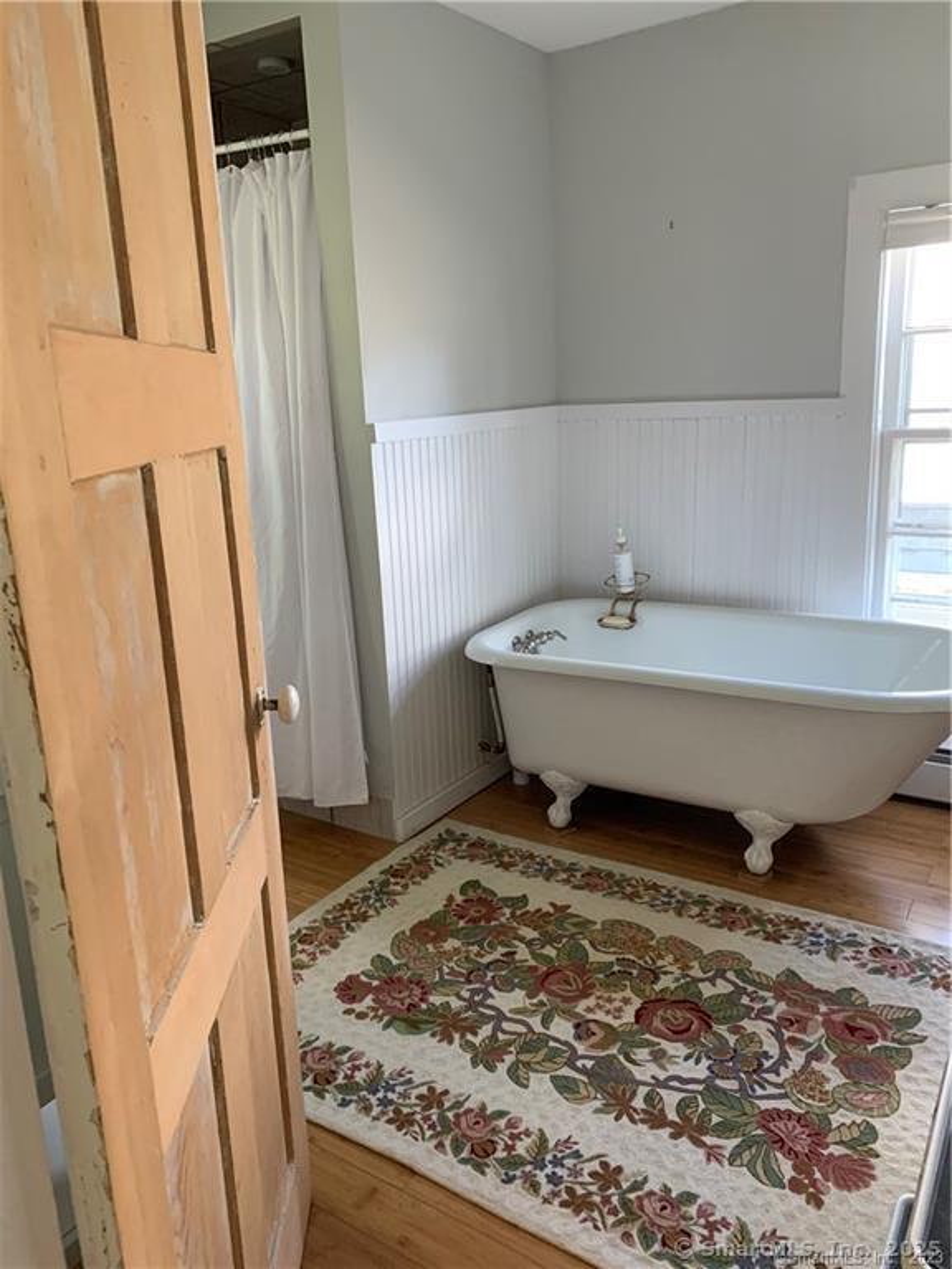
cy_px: 634
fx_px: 953
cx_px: 476
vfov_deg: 67.3
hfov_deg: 53.1
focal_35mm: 26
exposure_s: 1/60
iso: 160
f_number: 1.8
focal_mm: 4.25
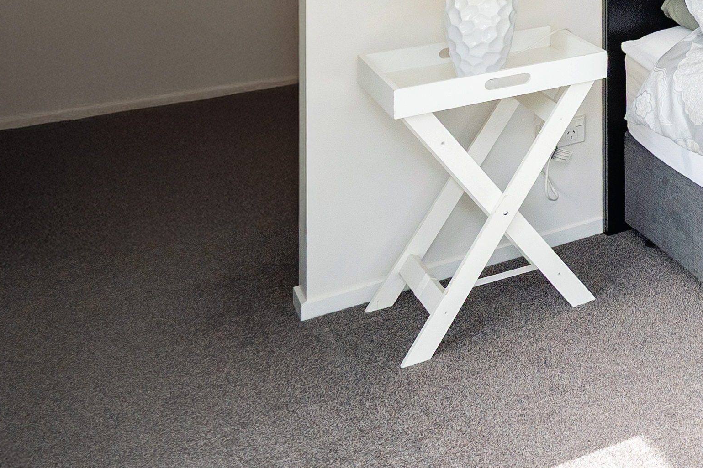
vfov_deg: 21.4
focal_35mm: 55
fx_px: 1074
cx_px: 1277
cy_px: -198
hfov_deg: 21.8
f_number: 8
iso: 320
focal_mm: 14
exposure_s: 1/200
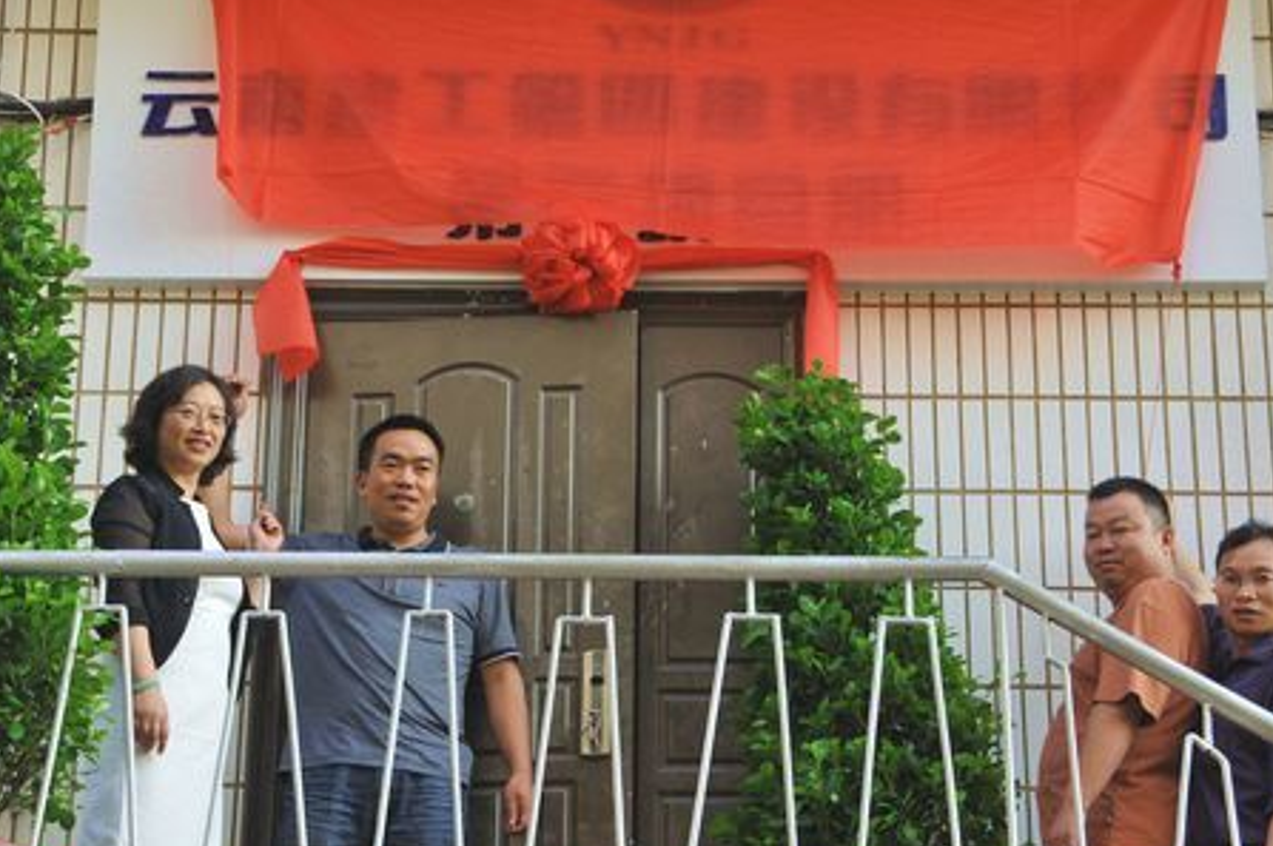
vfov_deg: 12.8
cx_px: 659
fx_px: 3779
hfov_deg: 19.1
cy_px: 373
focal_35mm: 107
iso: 500
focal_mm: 56
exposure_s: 1/200
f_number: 7.1
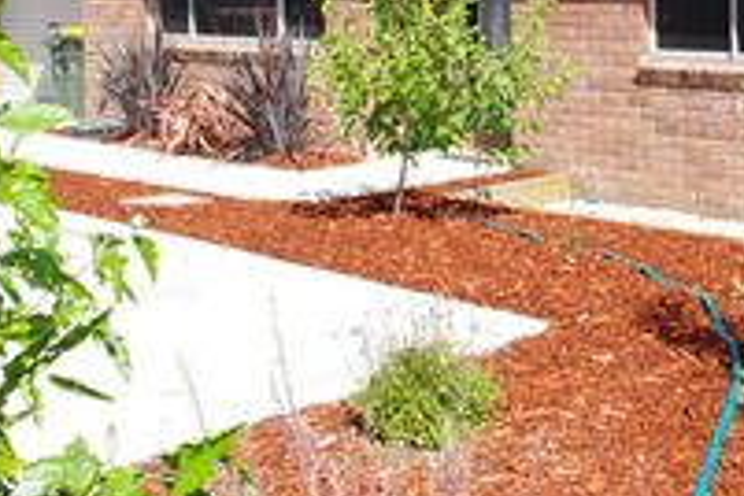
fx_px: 1302
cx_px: 644
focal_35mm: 63
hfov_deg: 30.7
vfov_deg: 21.0
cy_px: 31
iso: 200
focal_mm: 18
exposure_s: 1/100
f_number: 11
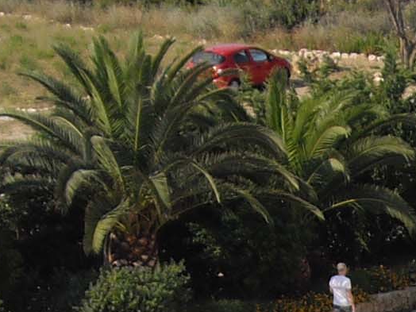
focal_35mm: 290
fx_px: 3485
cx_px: 574
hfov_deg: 6.8
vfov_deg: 5.0
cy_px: 757
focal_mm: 7.9
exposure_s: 1/1250
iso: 50
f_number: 2.8
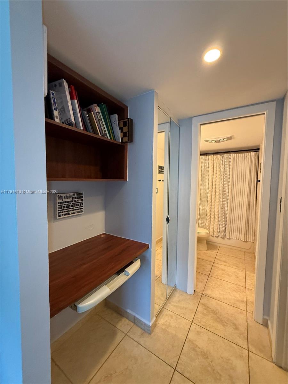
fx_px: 155
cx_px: 144
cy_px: 192
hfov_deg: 85.7
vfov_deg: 102.1
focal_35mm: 14
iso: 400
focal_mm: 2.22
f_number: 2.2
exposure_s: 1/60
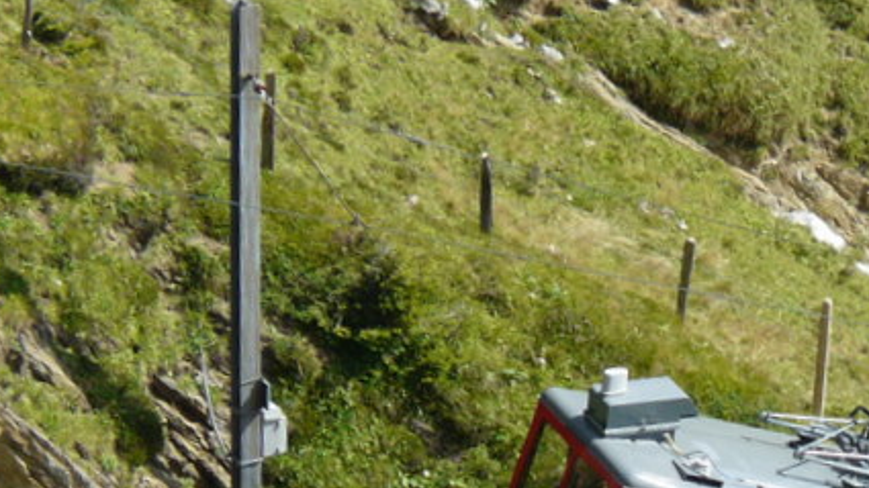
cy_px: 731
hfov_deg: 3.0
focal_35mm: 728
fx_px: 16774
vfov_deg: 1.7
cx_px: 961
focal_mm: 46.7
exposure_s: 1/320
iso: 100
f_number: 5.6
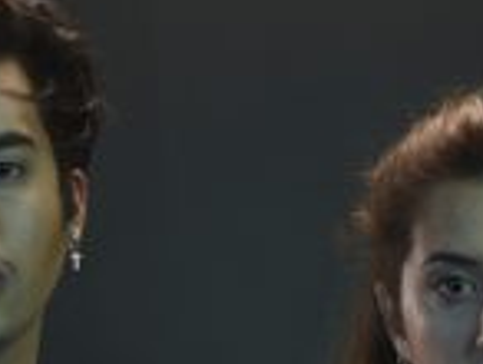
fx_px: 4934
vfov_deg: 4.2
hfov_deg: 5.6
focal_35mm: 353
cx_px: 529
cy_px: 764
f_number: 10
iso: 100
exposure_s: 1/125
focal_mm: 70
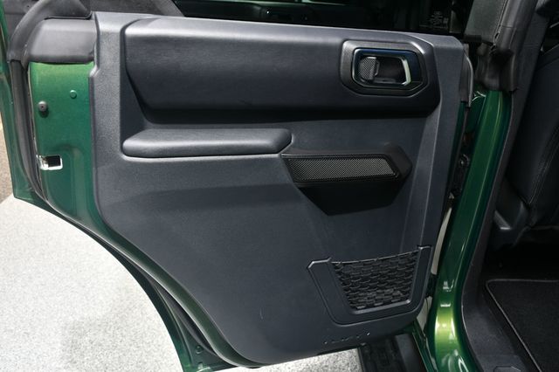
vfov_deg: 39.9
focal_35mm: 33
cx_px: 280
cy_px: 186
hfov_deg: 57.2
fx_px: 512
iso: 100
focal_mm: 22
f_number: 6.3
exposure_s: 1/160
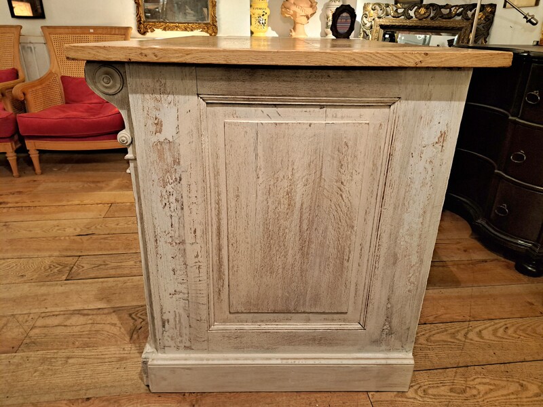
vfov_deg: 56.8
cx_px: 272
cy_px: 204
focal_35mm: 24
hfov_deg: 71.6
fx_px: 376
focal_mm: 5.23
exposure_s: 1/33
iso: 500
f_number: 1.8
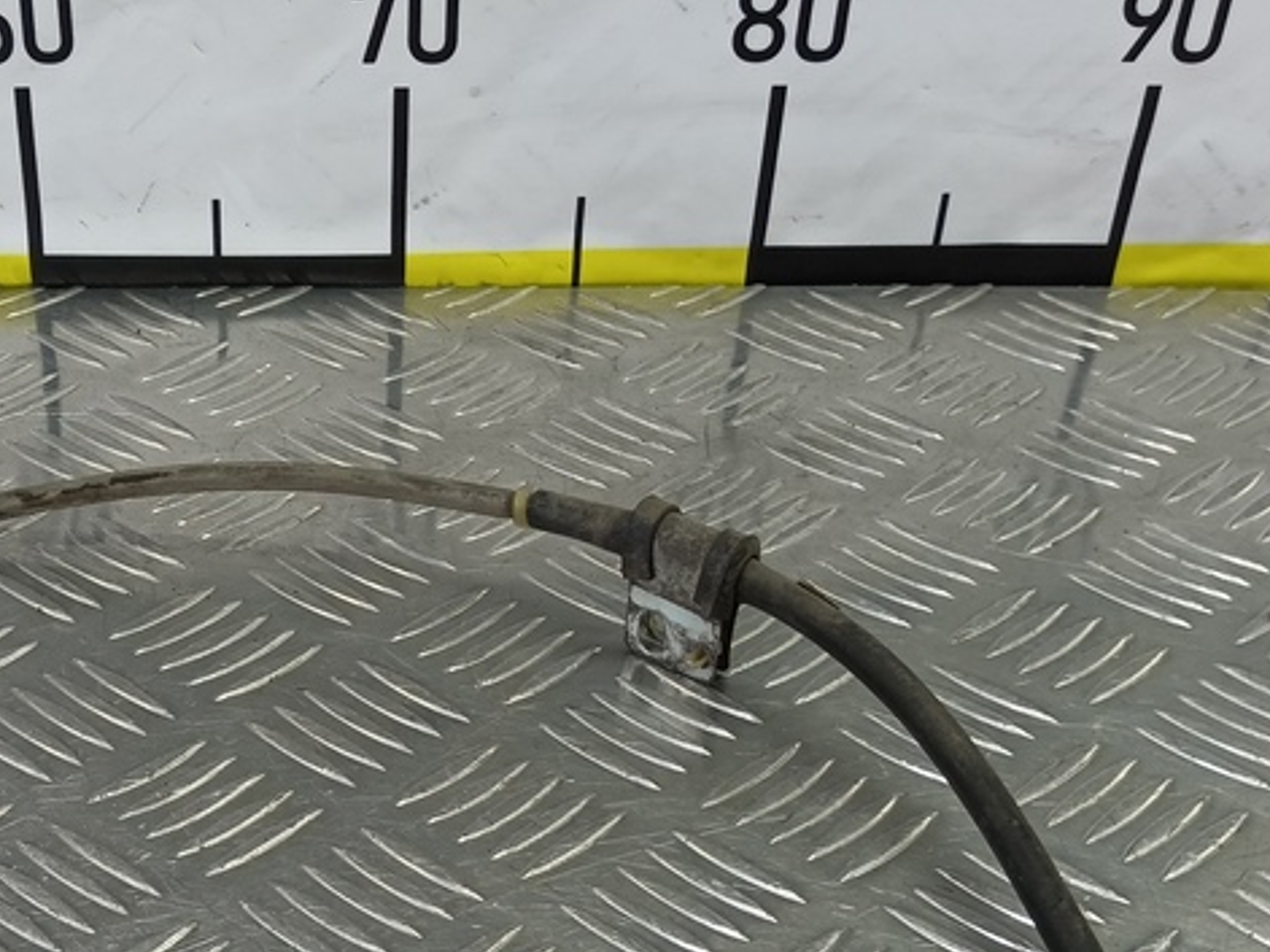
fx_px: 1834
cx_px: 356
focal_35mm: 50
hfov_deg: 37.5
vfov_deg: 27.2
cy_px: 990
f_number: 1.6
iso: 110
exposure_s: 1/50
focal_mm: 4.11
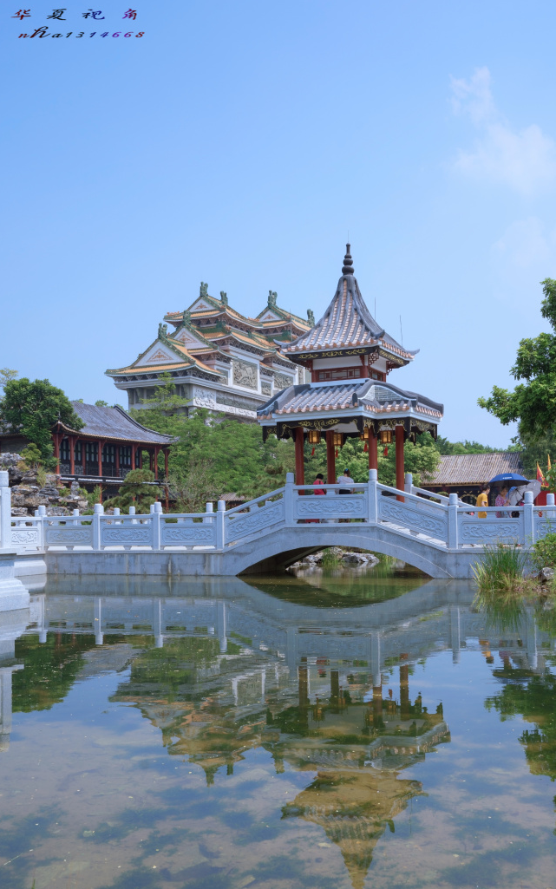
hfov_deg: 34.4
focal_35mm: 37
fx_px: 897
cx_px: 327
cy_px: 498
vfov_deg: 52.6
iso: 100
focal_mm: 31
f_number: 8
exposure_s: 1/320
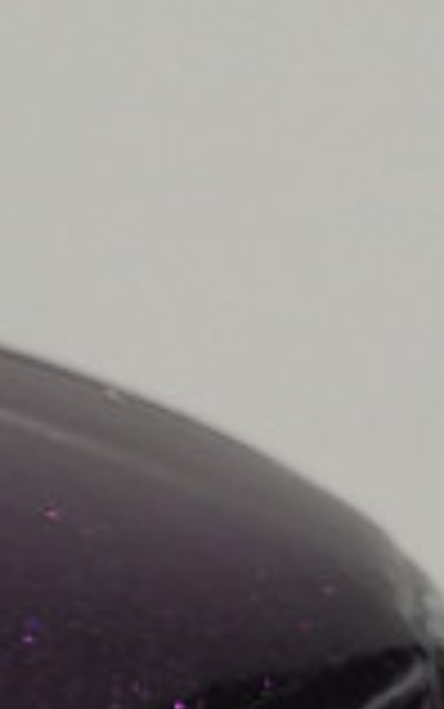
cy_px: 386
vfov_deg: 10.9
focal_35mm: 193
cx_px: -1128
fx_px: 3730
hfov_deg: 6.0
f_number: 2.2
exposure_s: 1/50
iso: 100
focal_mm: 3.95
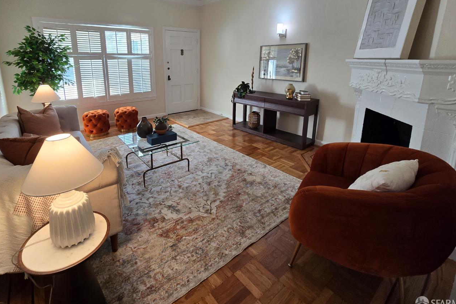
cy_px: 109
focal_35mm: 16
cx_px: 202
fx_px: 203
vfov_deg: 72.1
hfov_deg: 96.3
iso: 80
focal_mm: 2.2
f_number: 2.2
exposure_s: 1/60
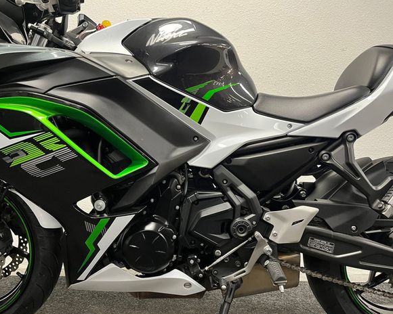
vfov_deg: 51.5
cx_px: 178
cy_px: 161
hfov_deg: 62.1
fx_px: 326
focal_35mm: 28
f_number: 1.6
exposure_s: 1/50
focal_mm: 5.1
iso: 250
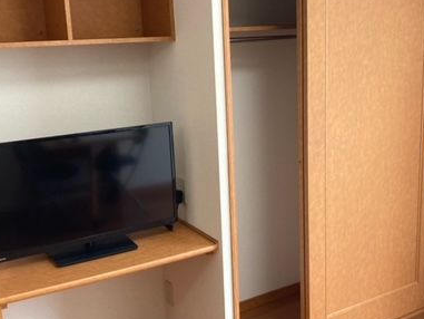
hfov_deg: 40.2
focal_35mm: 47
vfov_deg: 30.9
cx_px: 259
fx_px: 576
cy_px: 164
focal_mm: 3.99
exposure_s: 1/50
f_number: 1.8
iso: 80
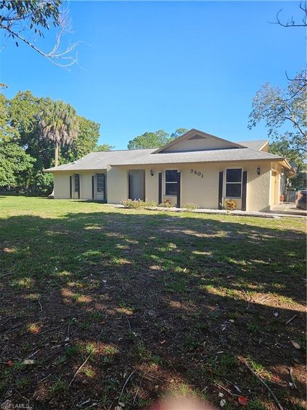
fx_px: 272
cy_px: 205
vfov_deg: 73.9
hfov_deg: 58.9
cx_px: 154
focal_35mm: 23
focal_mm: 5.4
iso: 25
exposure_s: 1/677
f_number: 1.8
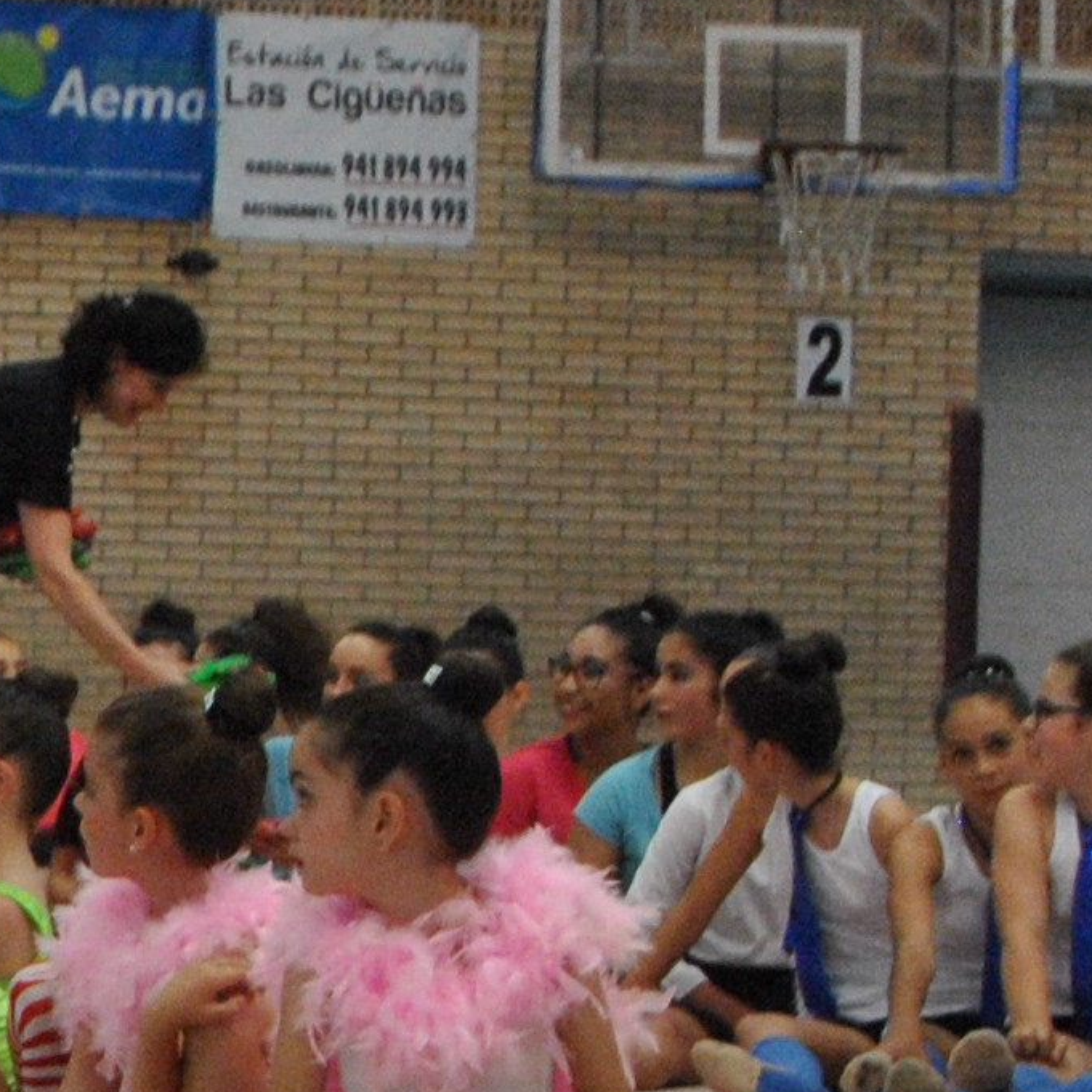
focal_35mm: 181
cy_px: 701
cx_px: -919
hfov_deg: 9.2
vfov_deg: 9.6
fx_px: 6475
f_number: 5.6
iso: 800
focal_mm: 25
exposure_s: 1/125
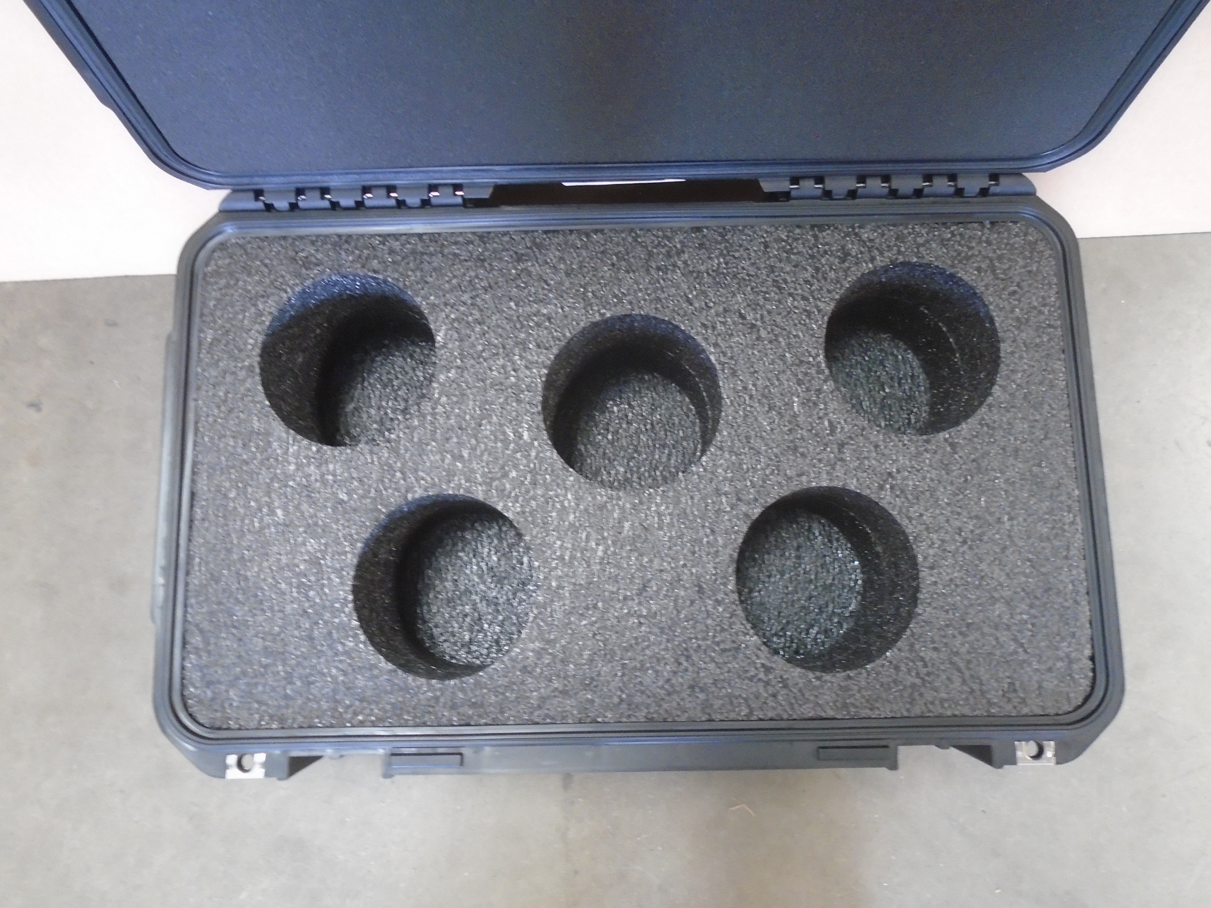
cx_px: 606
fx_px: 910
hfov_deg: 67.3
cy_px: 454
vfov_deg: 53.1
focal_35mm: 26
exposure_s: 1/20
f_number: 3.2
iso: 400
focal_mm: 4.6
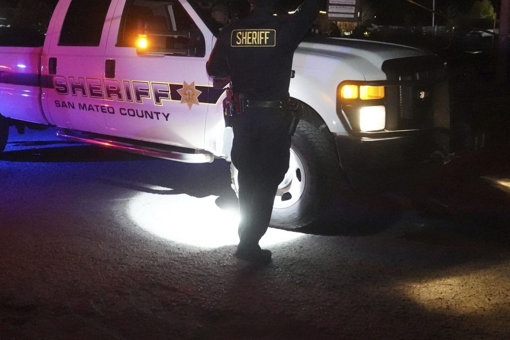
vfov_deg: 34.2
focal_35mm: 38
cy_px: 78
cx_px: 219
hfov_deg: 50.5
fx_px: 538
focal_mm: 24
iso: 40000
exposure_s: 1/125
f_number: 2.8
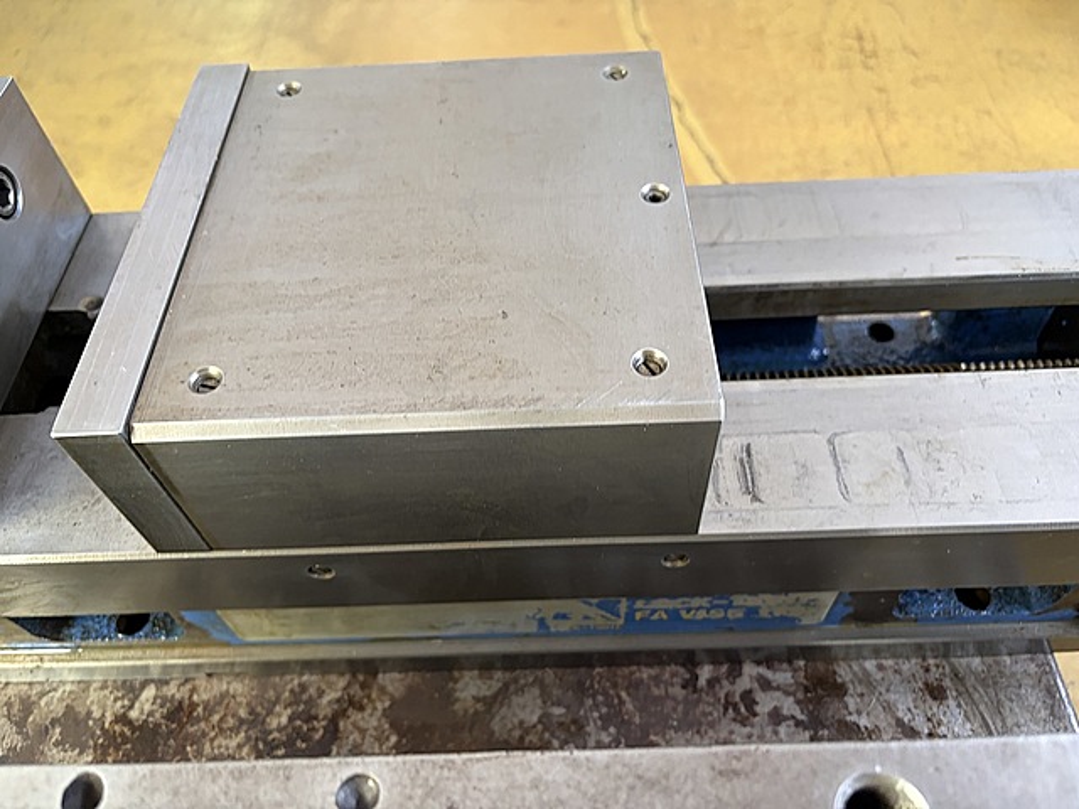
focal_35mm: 26
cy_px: 404
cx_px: 540
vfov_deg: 53.1
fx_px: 810
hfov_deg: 67.3
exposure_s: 1/62
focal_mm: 5.96
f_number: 1.6
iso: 125
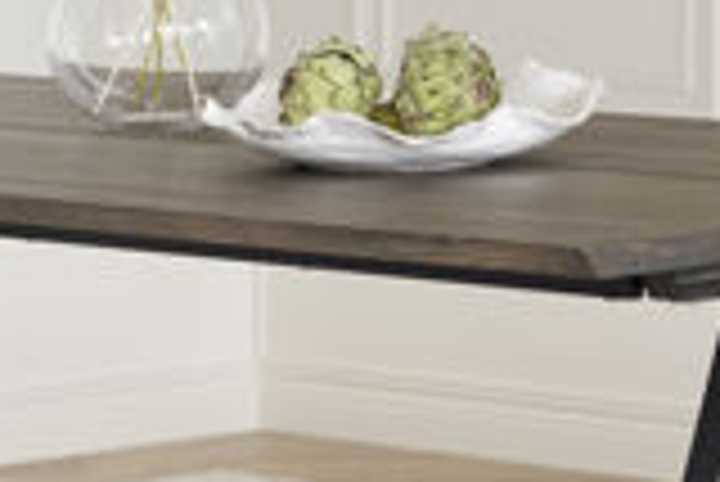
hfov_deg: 7.7
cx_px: 385
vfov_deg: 5.1
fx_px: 5365
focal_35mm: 268
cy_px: 126
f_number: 4
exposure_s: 1/6
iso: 200
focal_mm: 67
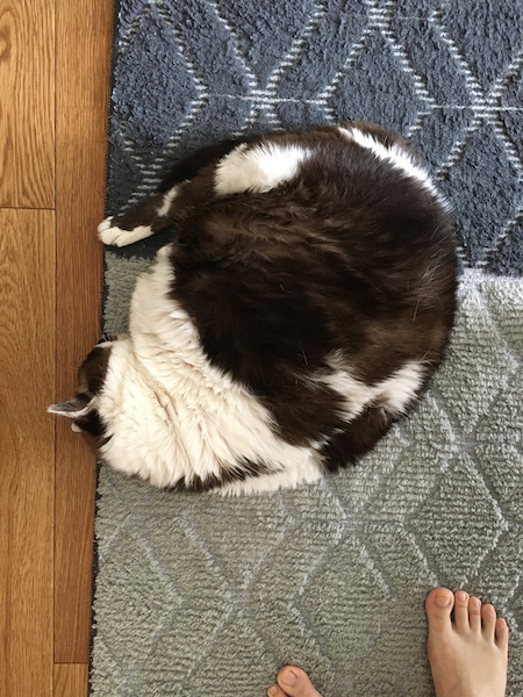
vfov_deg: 61.7
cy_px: 348
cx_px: 262
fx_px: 584
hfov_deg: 48.2
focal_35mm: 29
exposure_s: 1/20
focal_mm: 4.15
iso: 200
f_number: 2.2
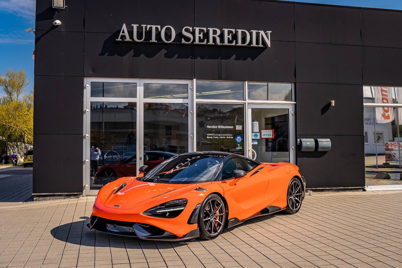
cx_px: 201
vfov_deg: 46.4
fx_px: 313
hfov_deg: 65.5
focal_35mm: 28
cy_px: 134
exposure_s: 1/200
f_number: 7.1
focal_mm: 28
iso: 200
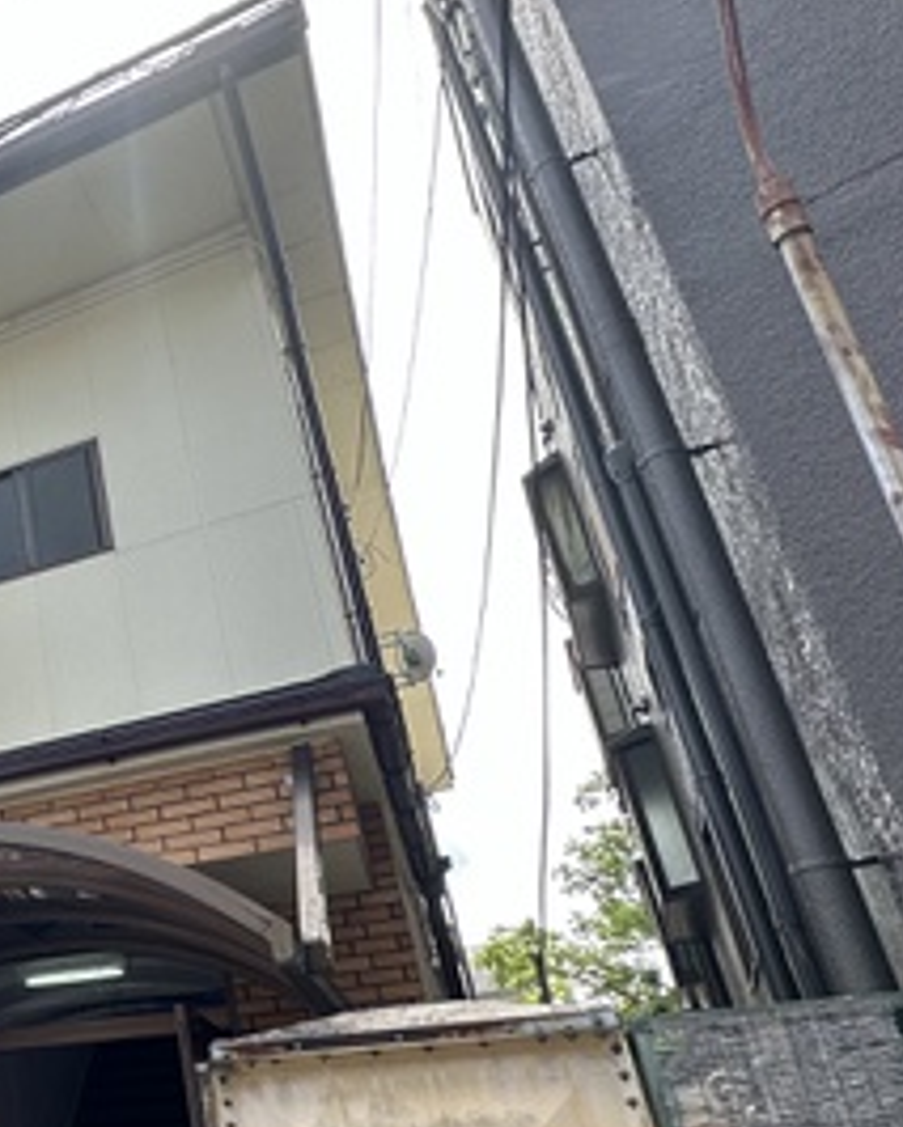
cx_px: -242
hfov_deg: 32.2
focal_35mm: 36
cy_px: 744
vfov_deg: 49.5
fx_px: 1202
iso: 40
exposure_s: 1/409
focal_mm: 2.22
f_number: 2.2
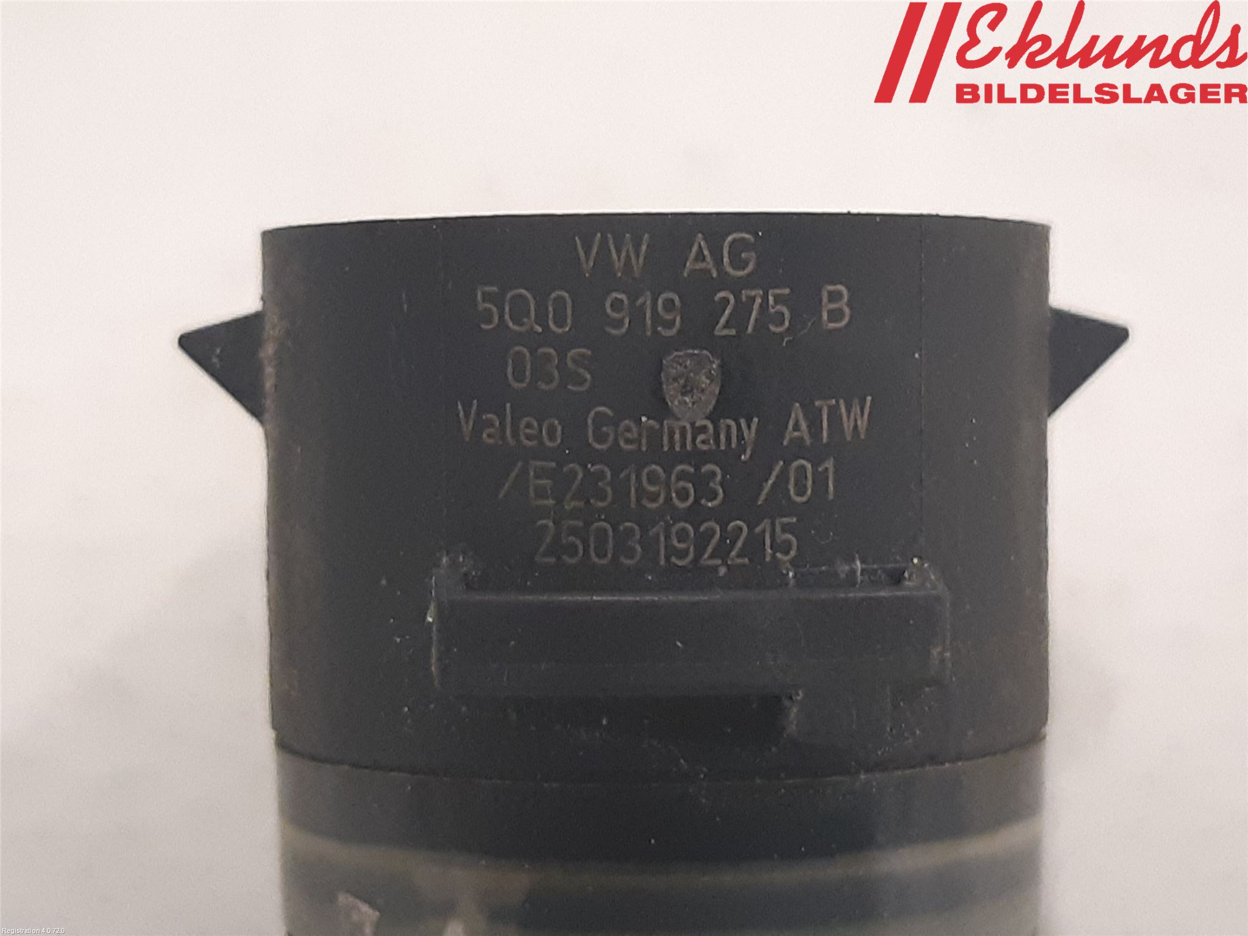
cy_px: 468
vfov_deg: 53.1
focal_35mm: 26
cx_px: 624
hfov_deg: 67.3
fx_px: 937
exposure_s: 1/33
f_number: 1.7
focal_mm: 3.93
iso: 250
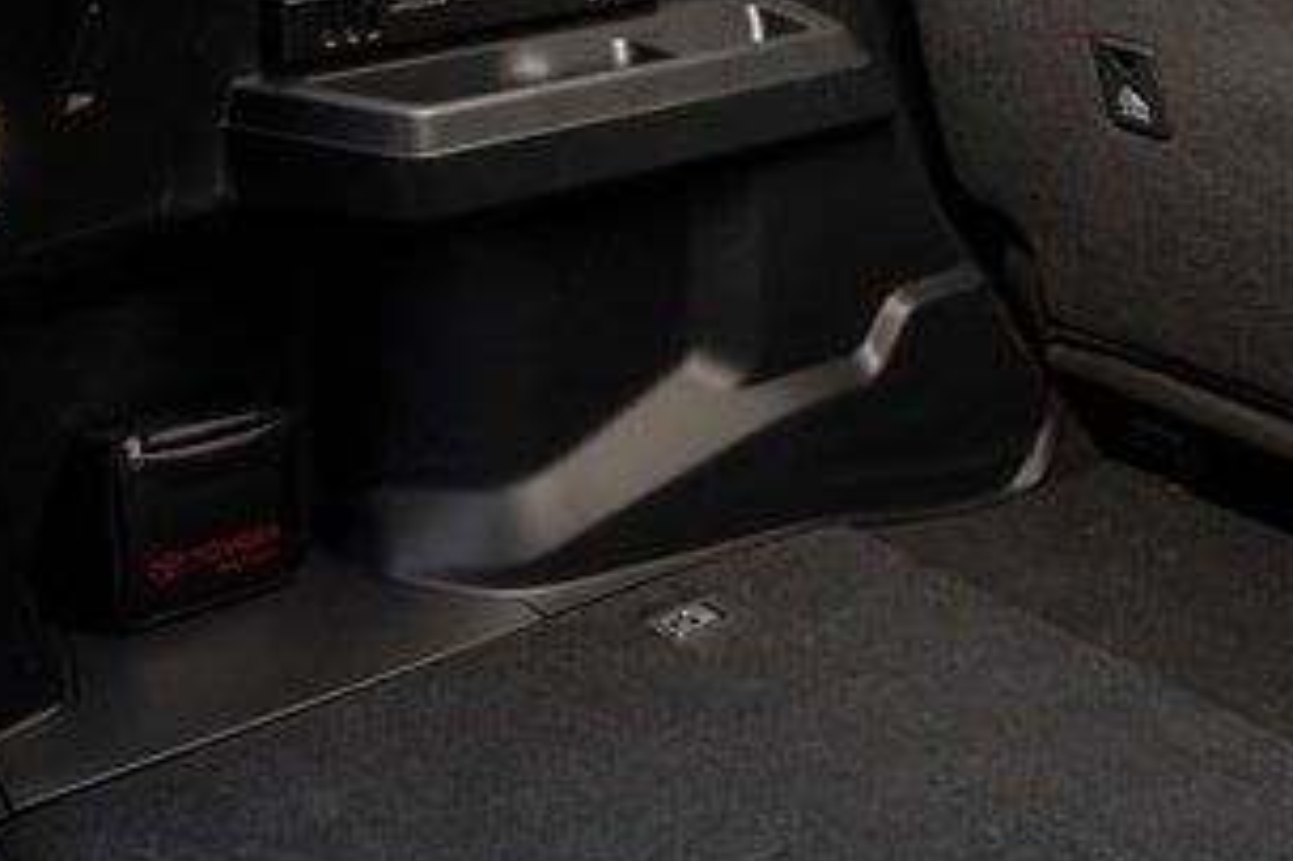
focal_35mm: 65
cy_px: 62
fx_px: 2333
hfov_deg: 31.0
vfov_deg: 20.4
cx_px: 636
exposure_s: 1/60
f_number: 4
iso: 800
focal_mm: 33
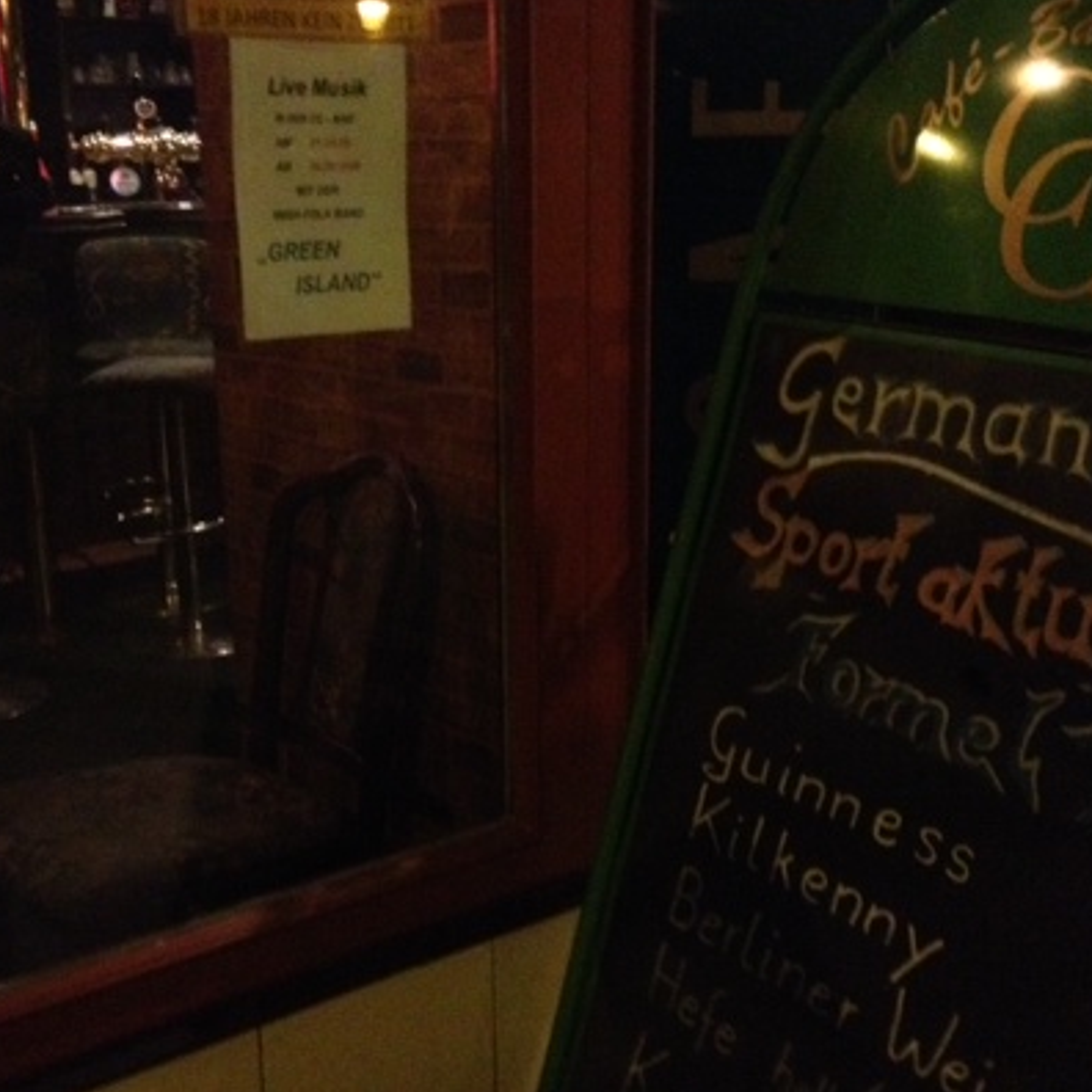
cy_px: 593
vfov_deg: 34.0
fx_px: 1785
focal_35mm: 50
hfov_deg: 34.0
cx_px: 494
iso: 800
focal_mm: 4.28
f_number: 2.4
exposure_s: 1/15
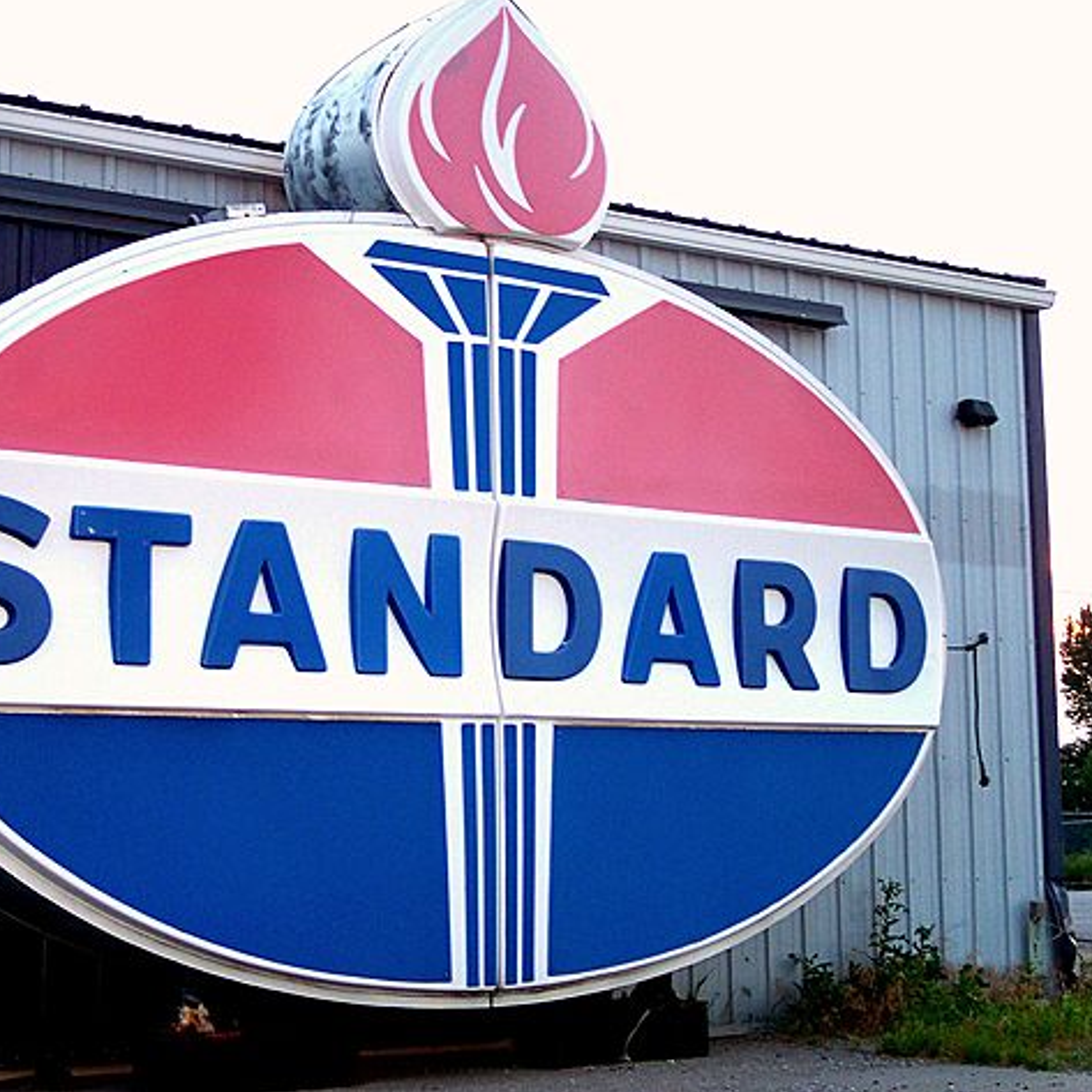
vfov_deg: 28.2
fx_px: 2177
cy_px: 541
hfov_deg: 28.1
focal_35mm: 61
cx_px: 480
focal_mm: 10.7
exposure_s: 1/20
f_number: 3.4
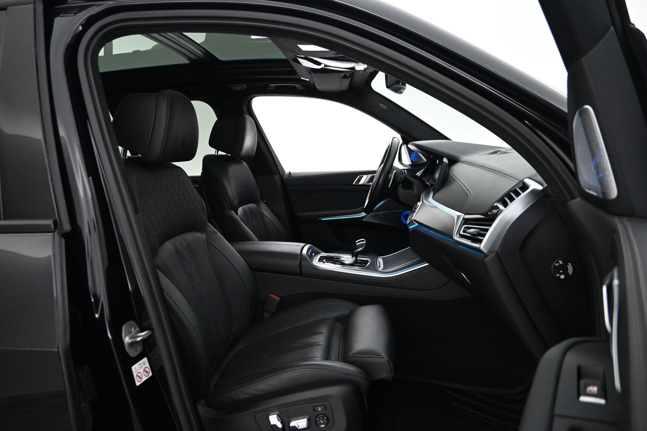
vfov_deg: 53.1
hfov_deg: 73.7
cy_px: 216
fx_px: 431
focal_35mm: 24
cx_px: 324
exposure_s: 1/40
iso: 3200
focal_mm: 16
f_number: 3.5
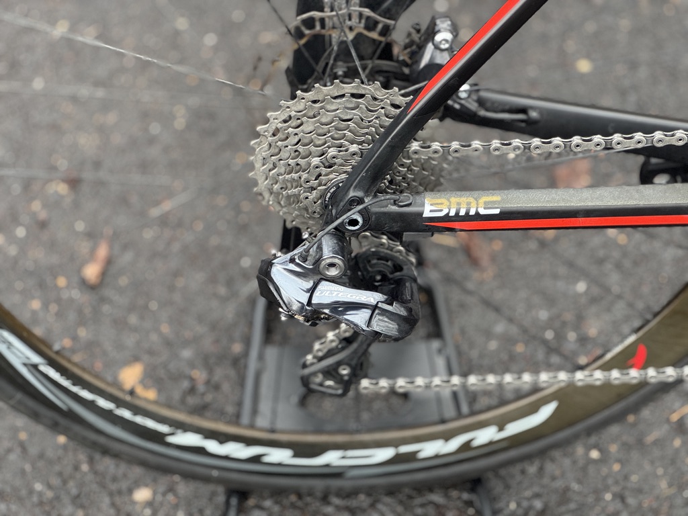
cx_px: 344
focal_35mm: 77
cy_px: 258
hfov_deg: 25.3
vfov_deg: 19.1
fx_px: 1530
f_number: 2.8
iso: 320
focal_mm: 9
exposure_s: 1/60
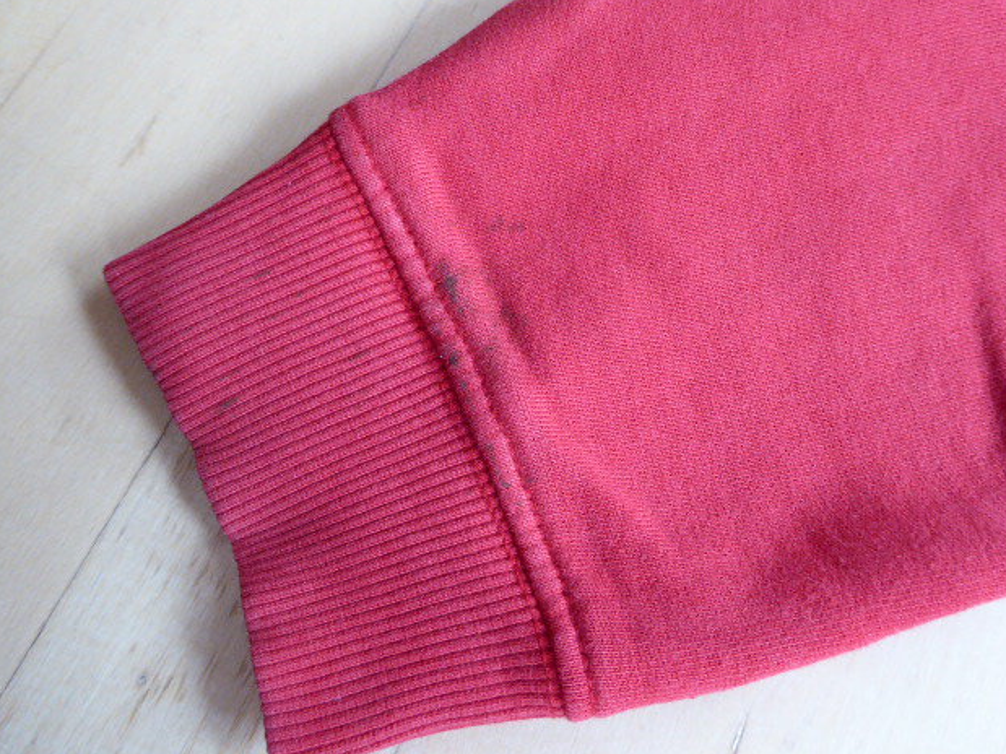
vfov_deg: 46.8
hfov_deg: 60.0
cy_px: 366
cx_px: 505
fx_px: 872
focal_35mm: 30
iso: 400
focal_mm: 5
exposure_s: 1/40
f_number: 3.5
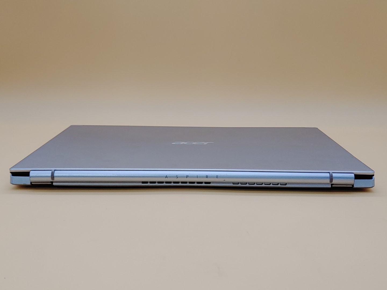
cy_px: 145
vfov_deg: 35.1
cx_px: 194
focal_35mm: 41
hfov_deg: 45.8
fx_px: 458
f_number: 1.8
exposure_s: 1/136
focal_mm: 4.36
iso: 50
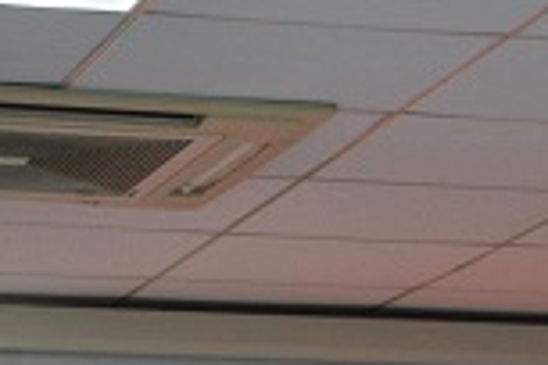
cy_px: 900
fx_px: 3221
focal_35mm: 212
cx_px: 333
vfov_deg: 6.2
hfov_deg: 9.7
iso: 1000
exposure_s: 1/25
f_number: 4
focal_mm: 27
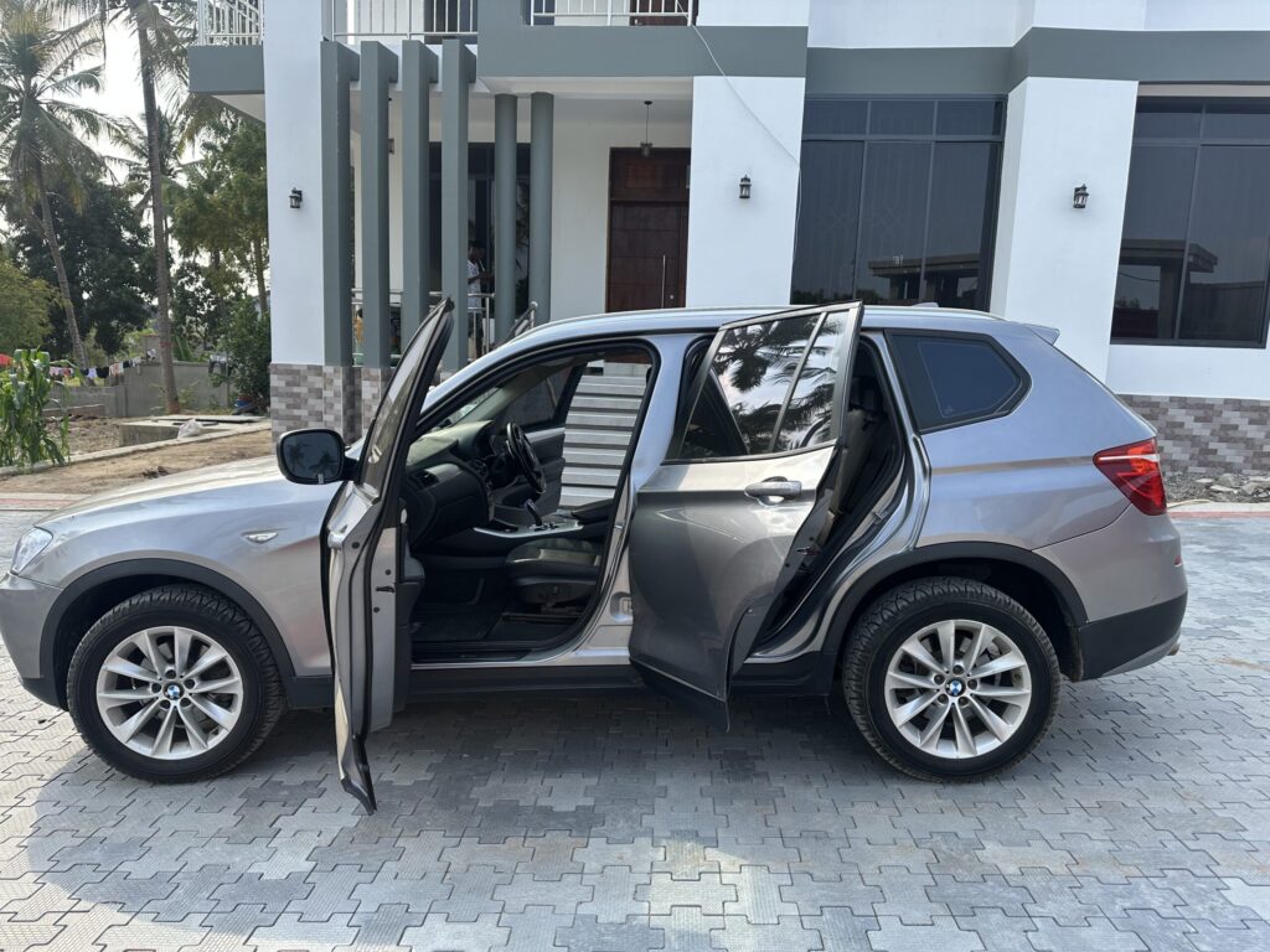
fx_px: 881
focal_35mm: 24
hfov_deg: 71.6
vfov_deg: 56.8
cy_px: 476
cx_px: 635
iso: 80
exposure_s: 1/1040
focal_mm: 6.86
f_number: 1.78
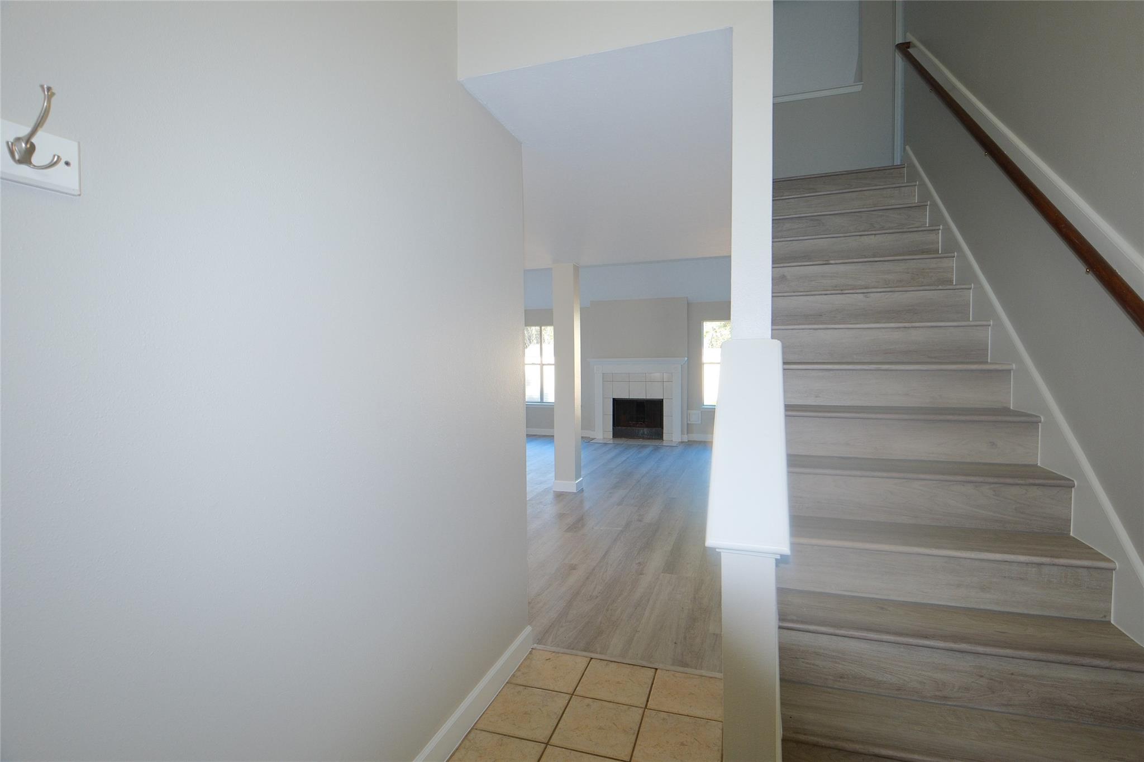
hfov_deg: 100.4
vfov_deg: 77.3
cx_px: 572
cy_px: 381
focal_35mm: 15
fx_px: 477
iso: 800
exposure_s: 1/80
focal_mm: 10
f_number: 4
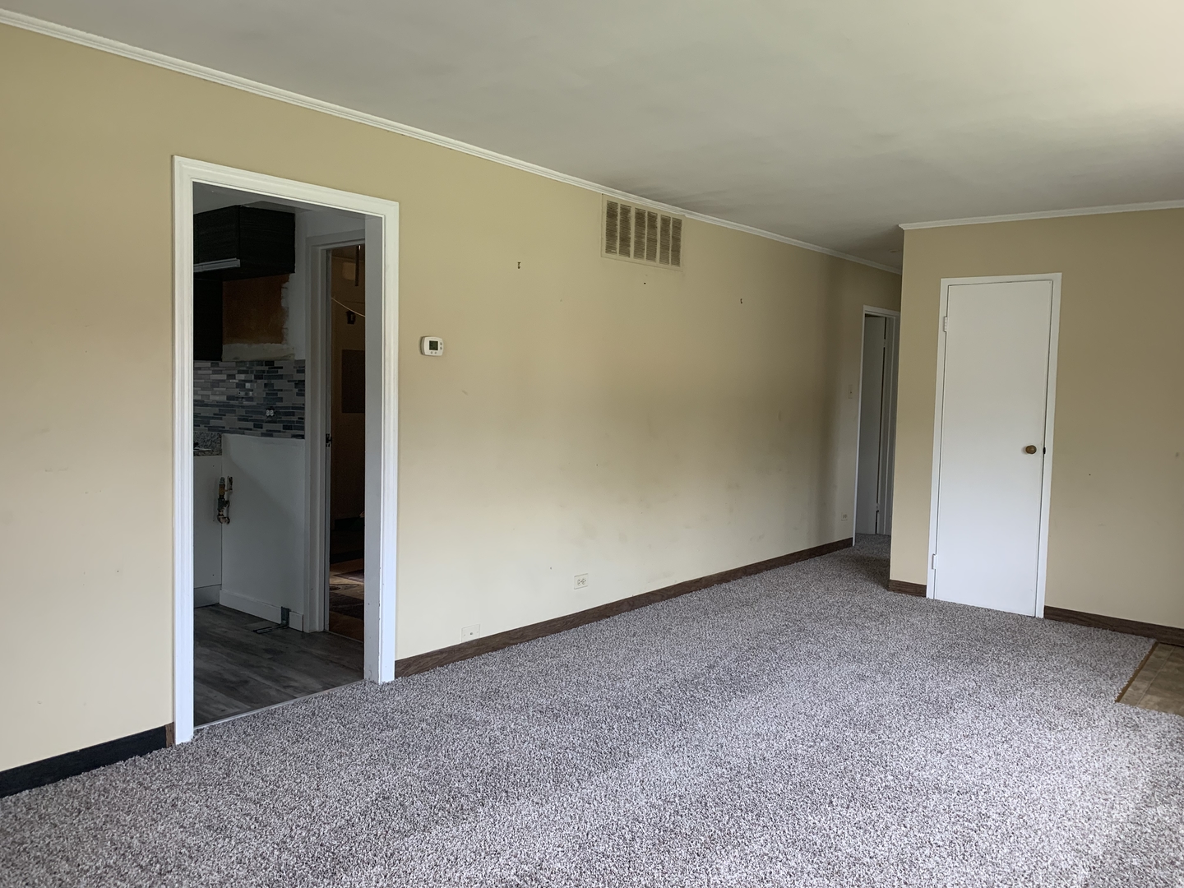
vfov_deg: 53.1
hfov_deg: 67.3
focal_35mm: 26
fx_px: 889
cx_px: 592
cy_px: 444
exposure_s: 1/102
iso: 100
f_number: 1.8
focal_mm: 4.25
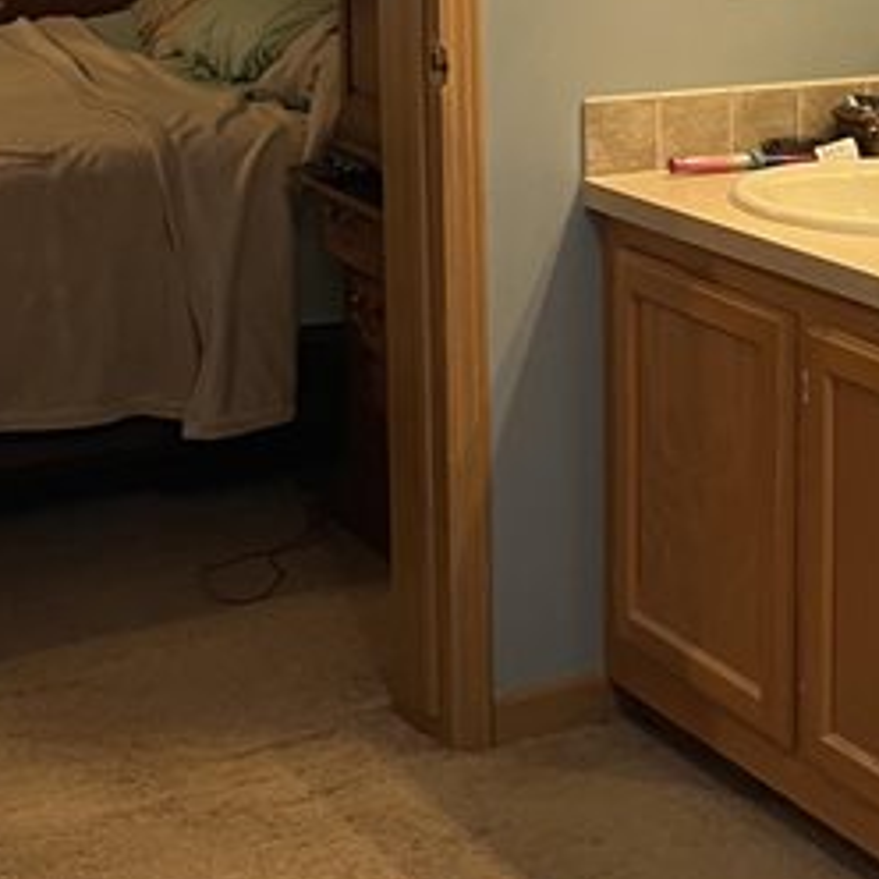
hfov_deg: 18.2
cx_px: 1152
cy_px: 82
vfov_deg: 19.1
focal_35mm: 89
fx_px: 2557
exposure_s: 1/60
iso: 80
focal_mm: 5.7
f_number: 1.5
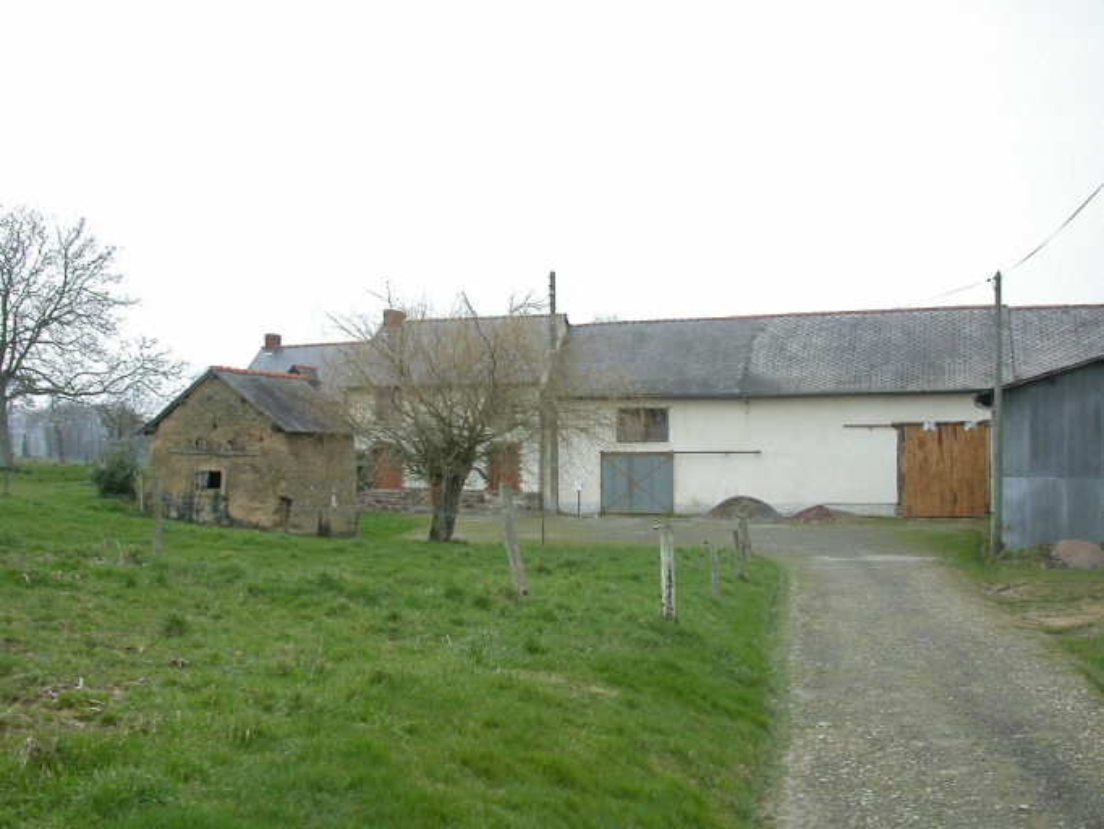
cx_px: 552
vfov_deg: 37.7
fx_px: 1212
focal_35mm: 38
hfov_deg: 49.0
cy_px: 414
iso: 100
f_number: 3.7
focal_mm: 7.85
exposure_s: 1/80.9
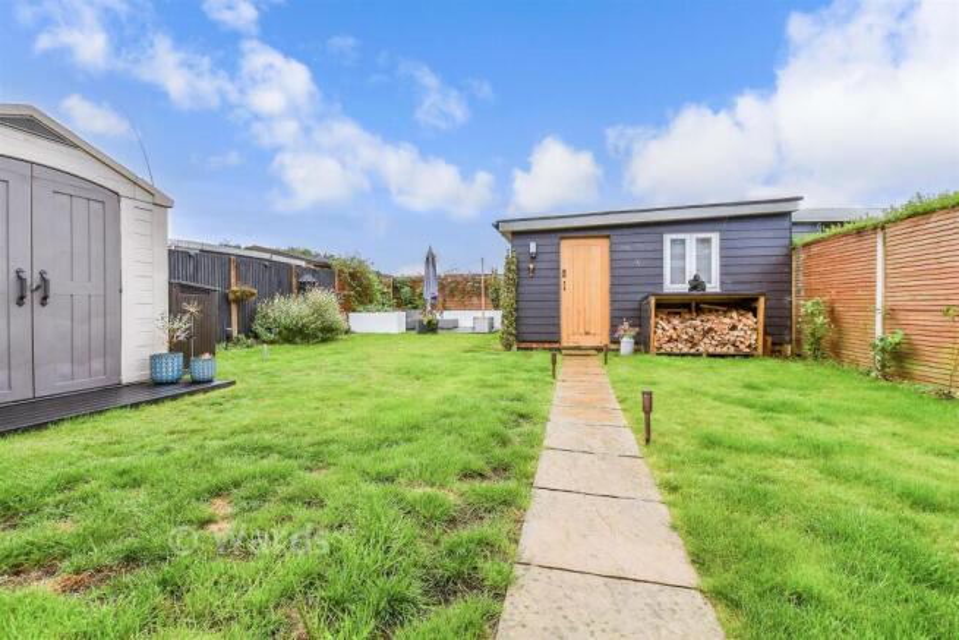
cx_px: 480
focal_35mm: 25
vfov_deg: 51.3
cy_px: 320
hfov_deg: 71.5
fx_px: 666
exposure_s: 1/100
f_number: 8
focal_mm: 17
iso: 160
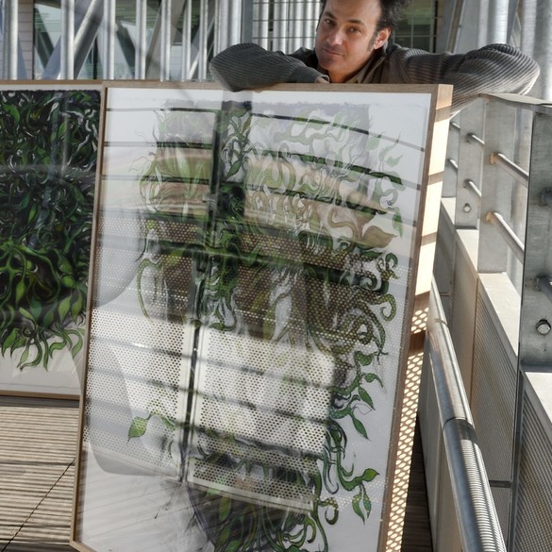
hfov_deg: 20.7
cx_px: -83
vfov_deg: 21.9
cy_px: 322
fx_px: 1425
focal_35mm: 79
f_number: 9
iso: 400
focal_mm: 34
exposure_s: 1/160
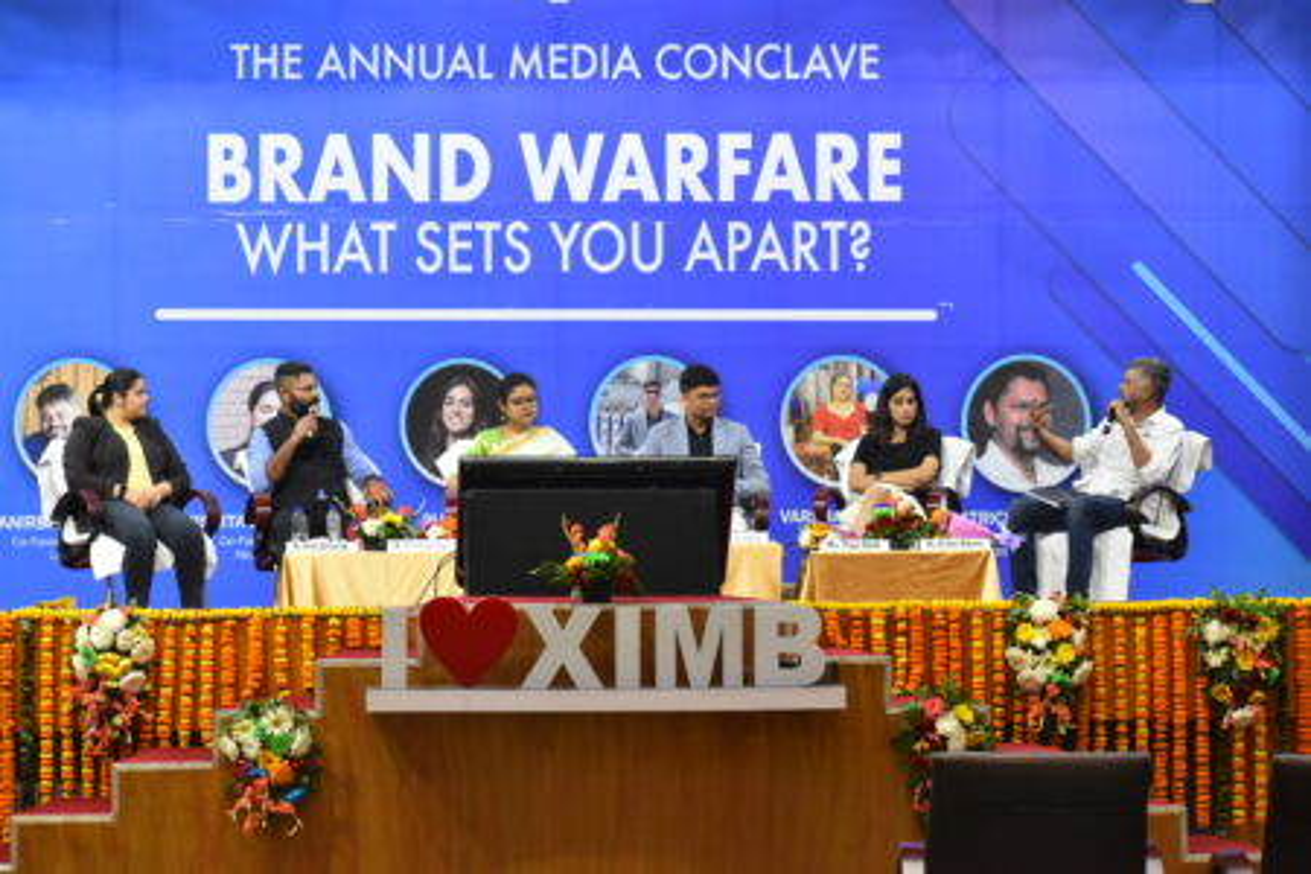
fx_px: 3823
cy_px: 437
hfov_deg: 19.5
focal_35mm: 105
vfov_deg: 13.0
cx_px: 656
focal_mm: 70
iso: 1250
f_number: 4.5
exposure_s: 1/60
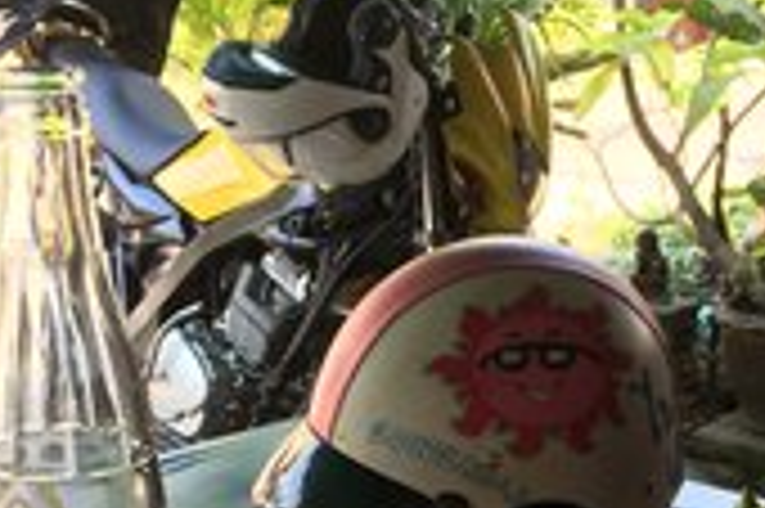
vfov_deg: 18.3
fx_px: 1507
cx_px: 387
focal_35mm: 71
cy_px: 580
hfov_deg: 28.5
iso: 25
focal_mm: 4.15
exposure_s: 1/100
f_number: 2.2
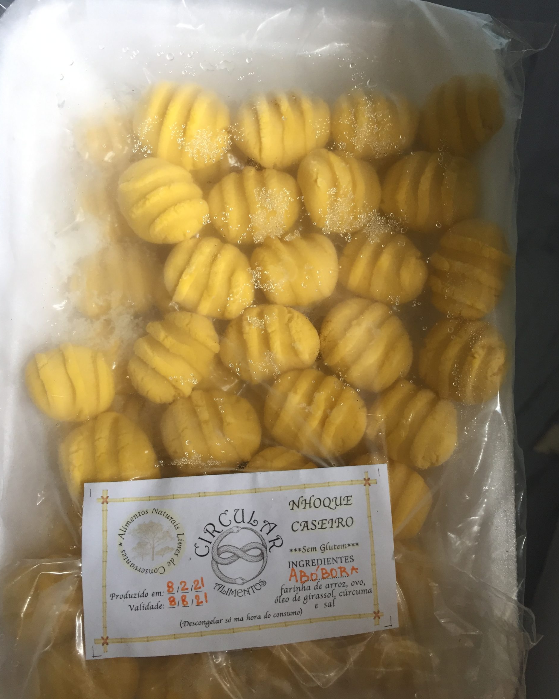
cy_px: 373
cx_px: 276
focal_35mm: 31
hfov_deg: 47.1
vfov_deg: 57.1
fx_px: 641
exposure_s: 1/30
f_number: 2.2
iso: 64
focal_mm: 4.15
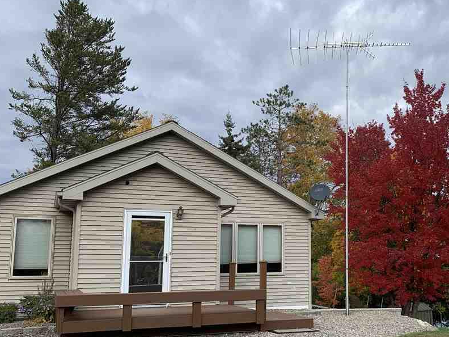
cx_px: 305
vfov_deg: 34.3
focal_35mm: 42
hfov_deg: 44.0
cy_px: 187
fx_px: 545
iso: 25
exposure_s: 1/765
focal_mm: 4.25
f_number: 1.8
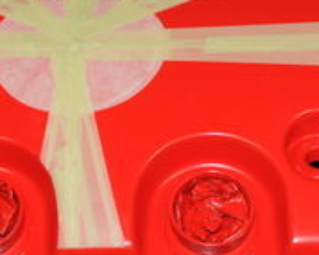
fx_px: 1289
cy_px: 28
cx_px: 242
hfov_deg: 14.1
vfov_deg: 11.2
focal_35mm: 137
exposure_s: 1/60
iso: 500
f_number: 4.5
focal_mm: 27
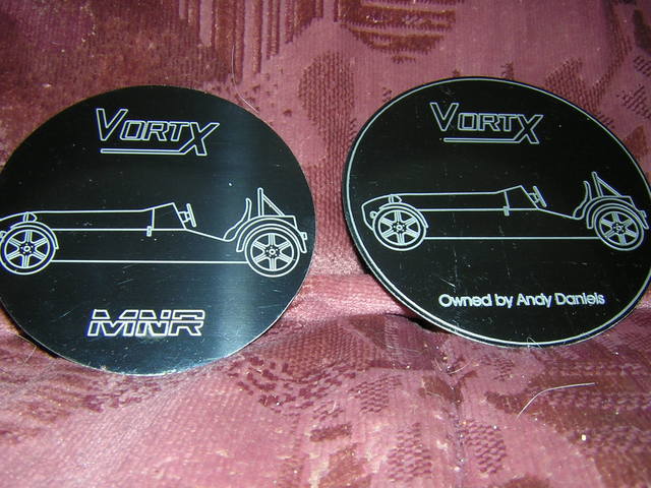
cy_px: 244
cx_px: 326
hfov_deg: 51.4
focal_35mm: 36
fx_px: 677
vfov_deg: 39.7
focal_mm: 4.7
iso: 100
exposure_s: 1/60.1
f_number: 5.2
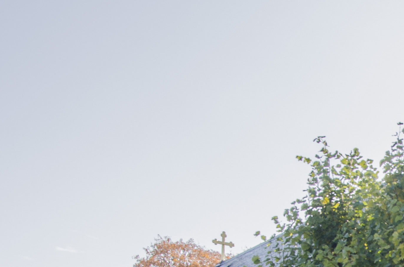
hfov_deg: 16.4
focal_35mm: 119
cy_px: 356
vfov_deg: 11.2
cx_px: 517
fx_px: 1332
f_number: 6.3
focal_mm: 22
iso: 100
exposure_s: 1/250
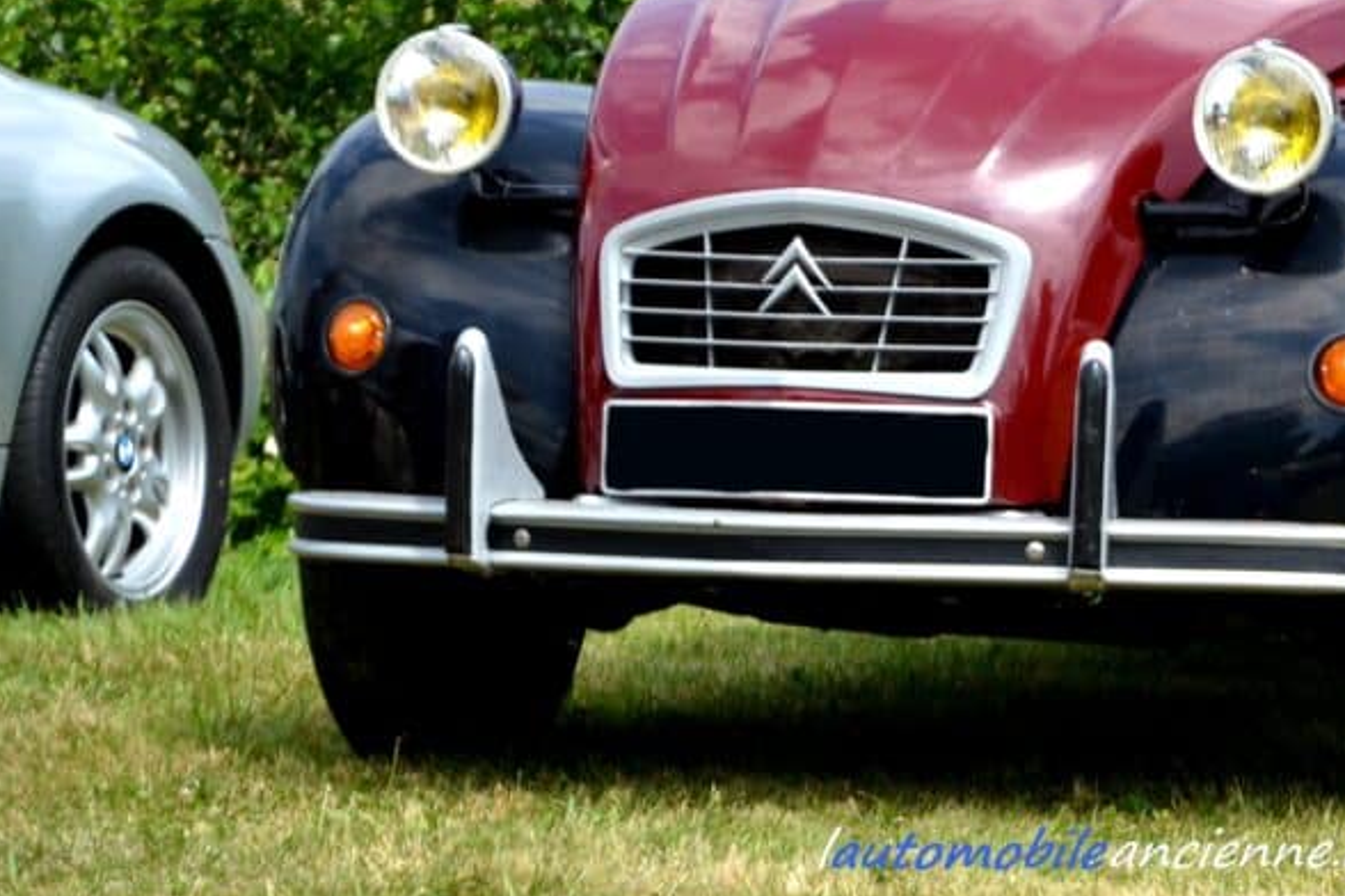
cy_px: 163
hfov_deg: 8.7
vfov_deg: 5.8
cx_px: 1153
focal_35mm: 235
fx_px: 8779
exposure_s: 1/500
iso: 220
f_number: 5.6
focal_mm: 90
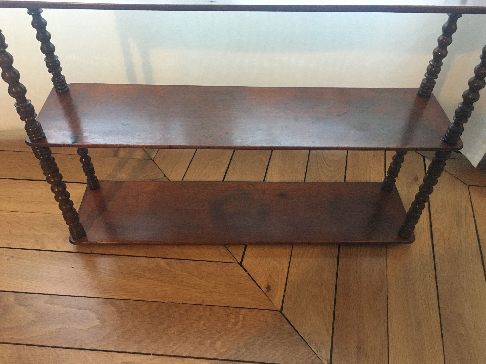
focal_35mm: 29
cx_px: 243
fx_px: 407
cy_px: 182
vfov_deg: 48.2
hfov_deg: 61.7
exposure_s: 1/33
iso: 250
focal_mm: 4.15
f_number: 2.2
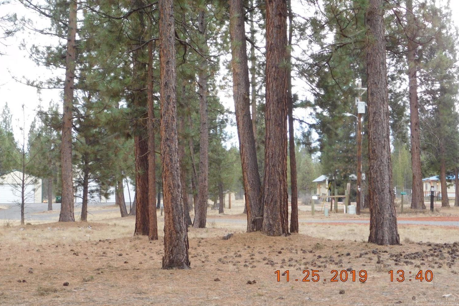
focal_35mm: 84
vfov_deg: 16.3
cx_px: 230
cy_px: 139
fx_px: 1071
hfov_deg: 24.2
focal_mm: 14.2
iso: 125
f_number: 4.4
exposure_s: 1/80
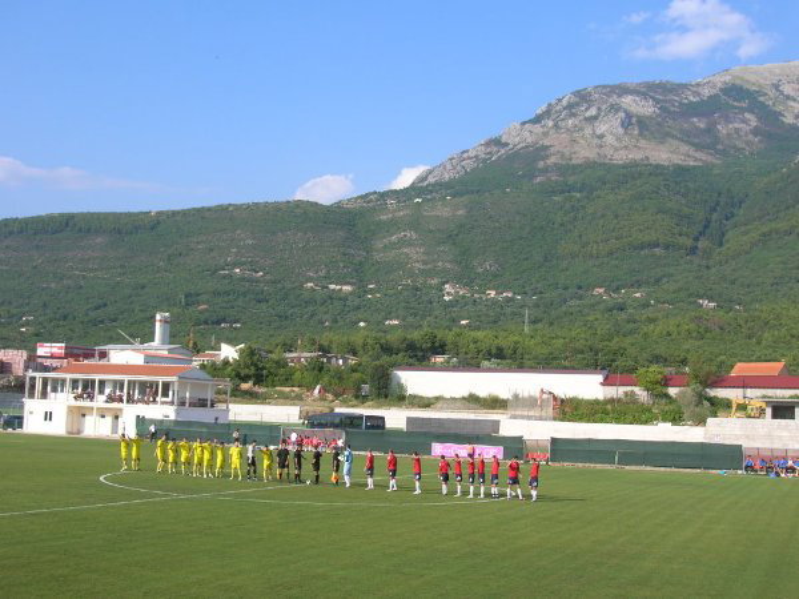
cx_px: 400
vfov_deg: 34.3
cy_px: 300
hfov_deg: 44.8
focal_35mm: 42
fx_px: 969
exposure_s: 1/240
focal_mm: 7
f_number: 5.2
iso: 50
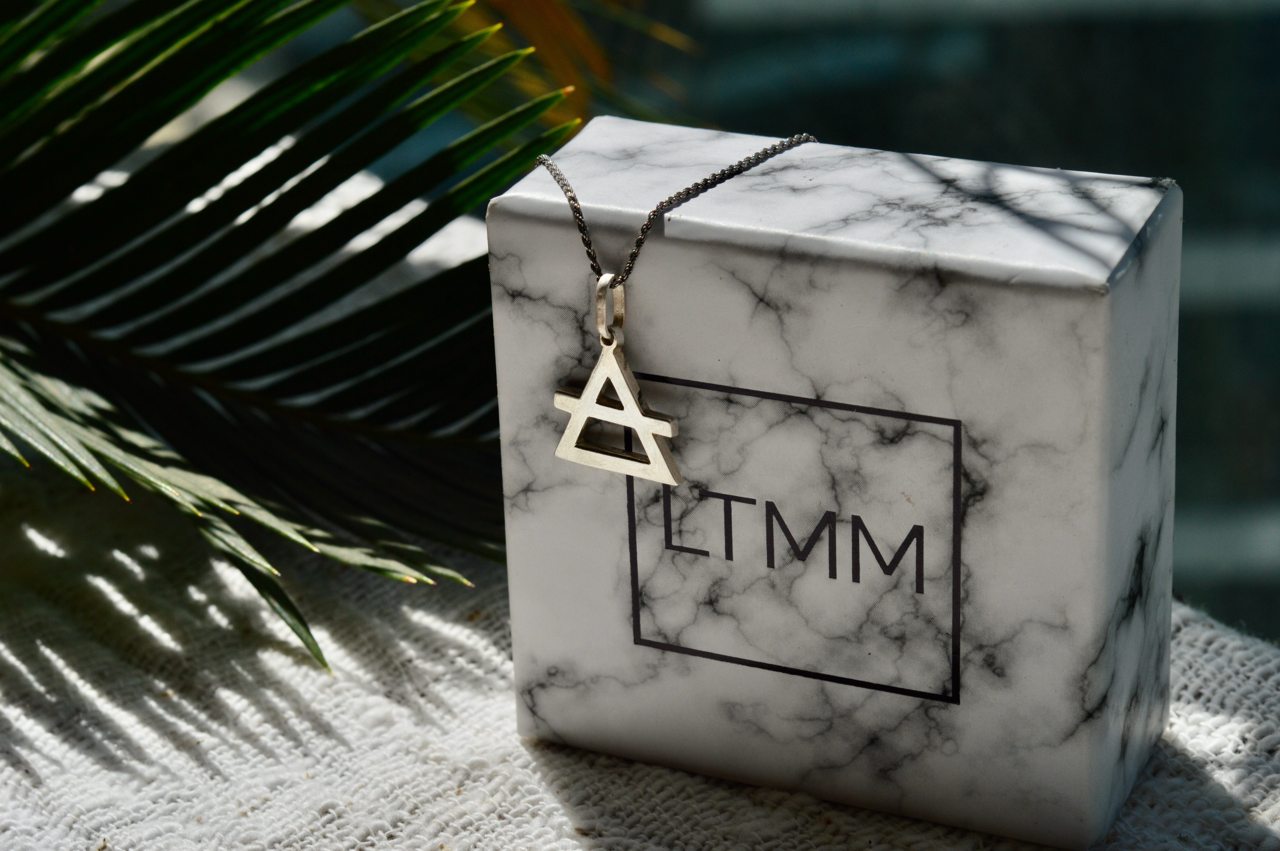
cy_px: 426
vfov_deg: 18.1
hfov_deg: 27.0
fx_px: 2664
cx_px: 640
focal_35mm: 75
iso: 200
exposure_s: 1/640
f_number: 9
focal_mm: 50
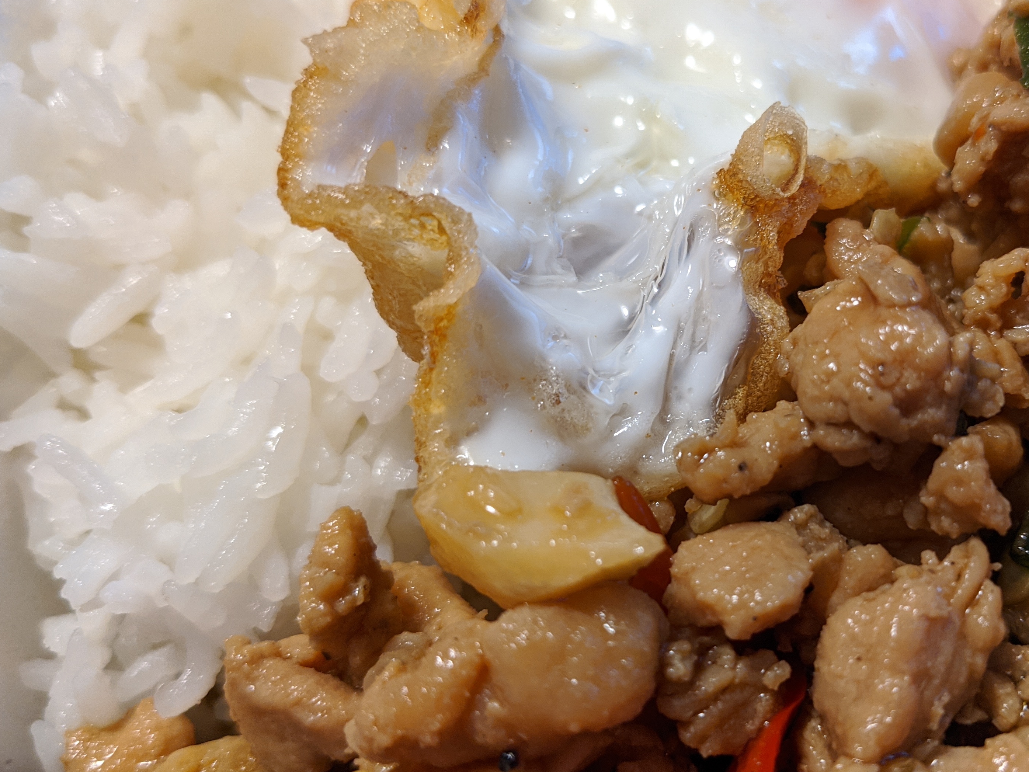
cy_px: 387
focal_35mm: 39
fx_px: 1159
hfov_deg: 47.1
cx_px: 686
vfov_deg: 36.8
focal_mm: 4.38
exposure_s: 1/23.8
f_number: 1.73
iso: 136
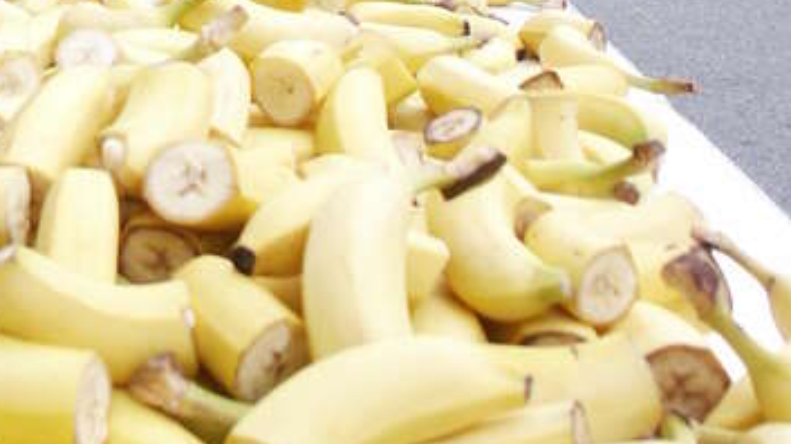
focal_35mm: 83
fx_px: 1740
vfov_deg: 13.9
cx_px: 148
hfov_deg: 25.1
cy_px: -139
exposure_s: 1/90
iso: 64
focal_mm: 7.2
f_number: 3
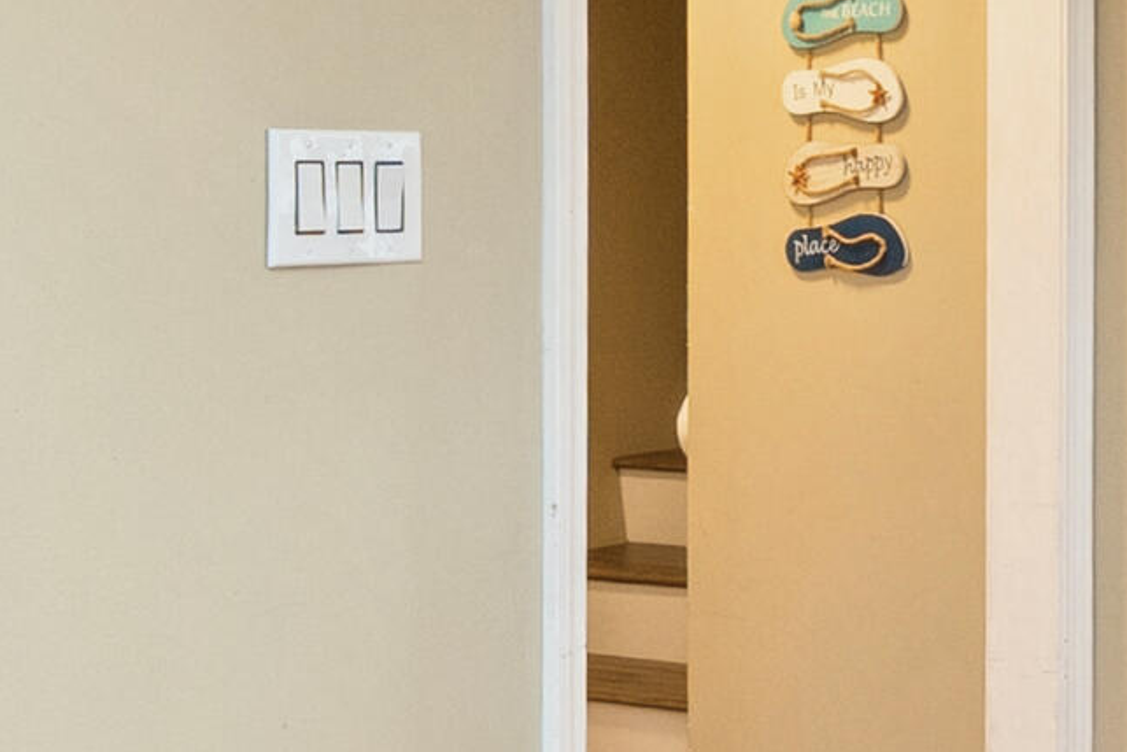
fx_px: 2192
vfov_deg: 19.3
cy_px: 140
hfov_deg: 26.6
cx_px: 1239
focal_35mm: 70
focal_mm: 10
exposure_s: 1/30
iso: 320
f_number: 8
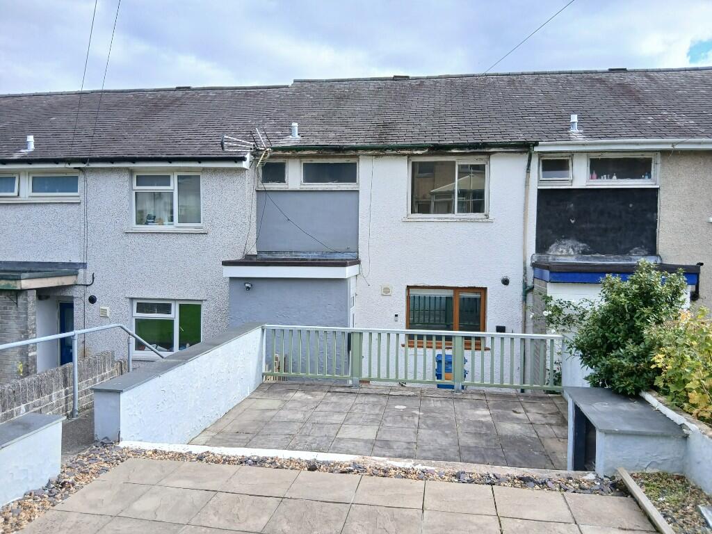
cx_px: 356
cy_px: 267
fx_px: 535
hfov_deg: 67.3
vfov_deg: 53.1
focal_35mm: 26
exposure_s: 1/166
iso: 20
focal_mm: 3.98
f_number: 1.8
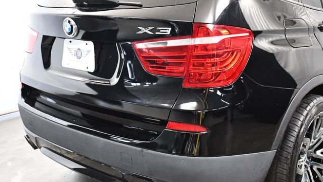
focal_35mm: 49
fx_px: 420
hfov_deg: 42.1
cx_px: 163
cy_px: 101
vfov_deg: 24.4
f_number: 3.8
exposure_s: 1/80
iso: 3200
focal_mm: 23
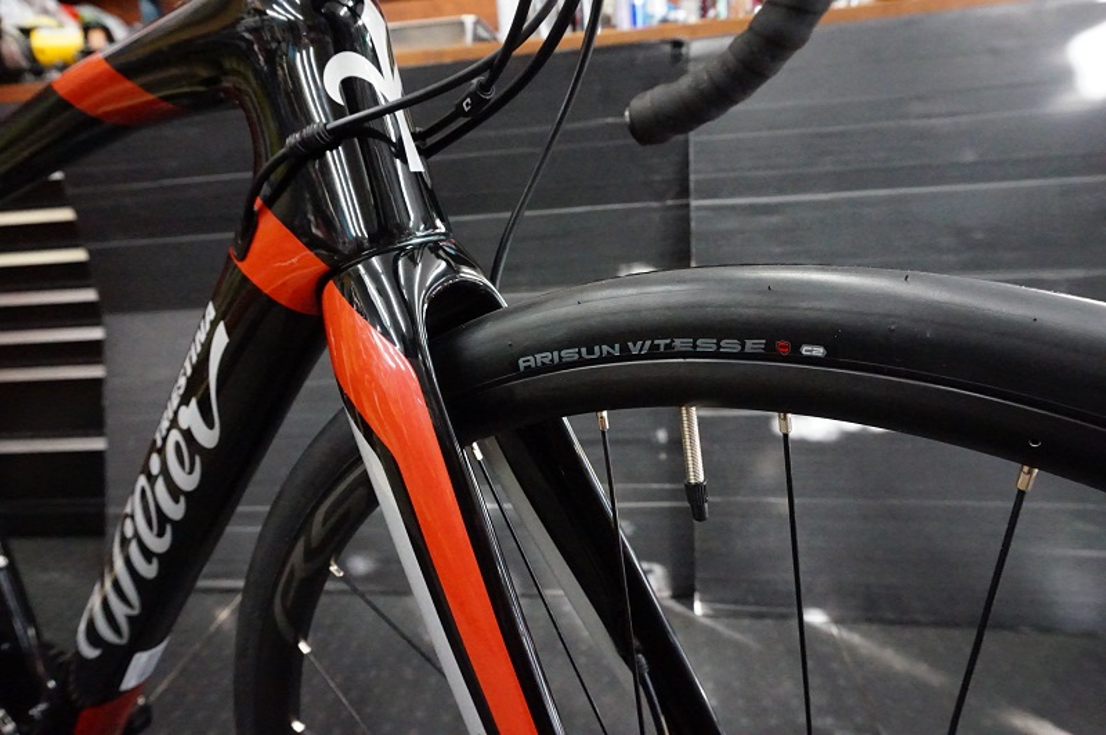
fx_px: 737
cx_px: 553
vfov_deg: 53.1
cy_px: 368
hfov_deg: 73.8
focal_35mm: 24
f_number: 7.1
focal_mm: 16
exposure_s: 1/60
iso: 5000
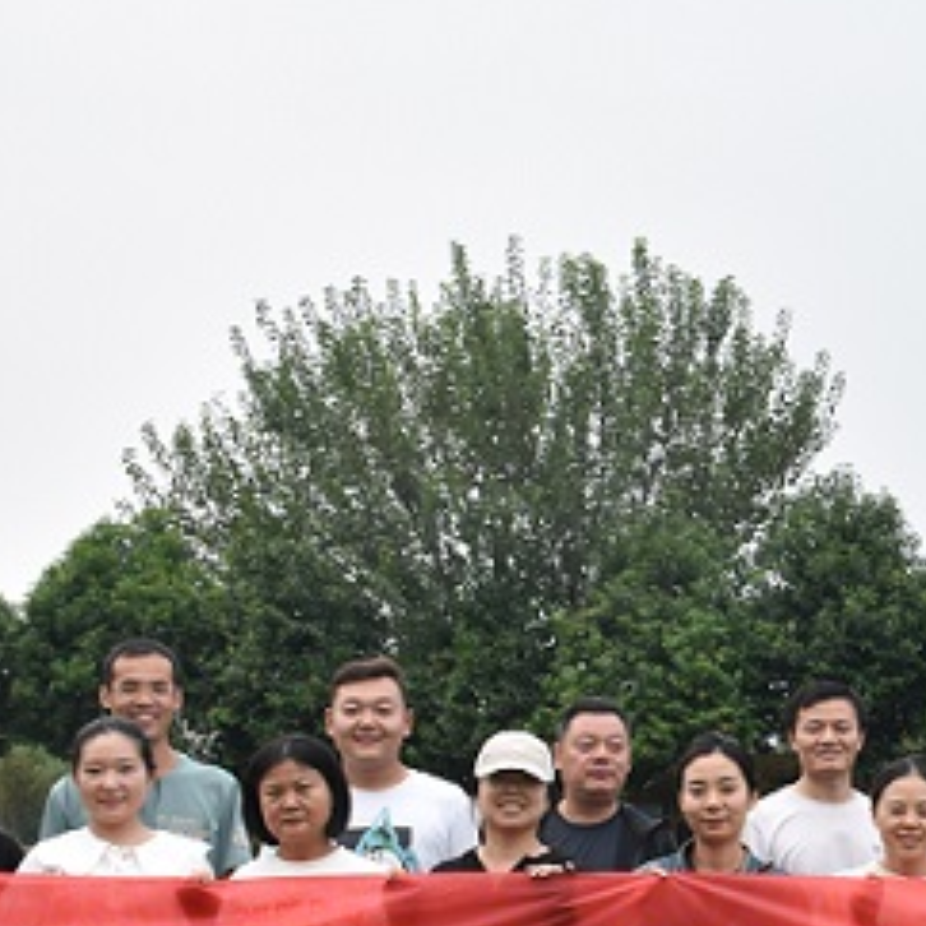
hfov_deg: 19.9
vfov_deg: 21.1
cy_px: 769
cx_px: 1152
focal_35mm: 81
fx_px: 2451
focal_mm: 20
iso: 400
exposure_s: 1/125
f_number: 5.6
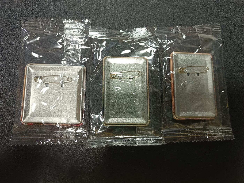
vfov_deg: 56.8
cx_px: 122
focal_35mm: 24
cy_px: 92
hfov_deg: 71.6
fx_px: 169
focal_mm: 5.31
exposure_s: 1/50
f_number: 1.7
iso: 763
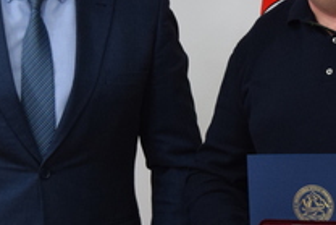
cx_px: 218
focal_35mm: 179
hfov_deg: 11.5
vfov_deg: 7.7
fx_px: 1671
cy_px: 106
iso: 1000
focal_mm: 31
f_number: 4.2
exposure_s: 1/60
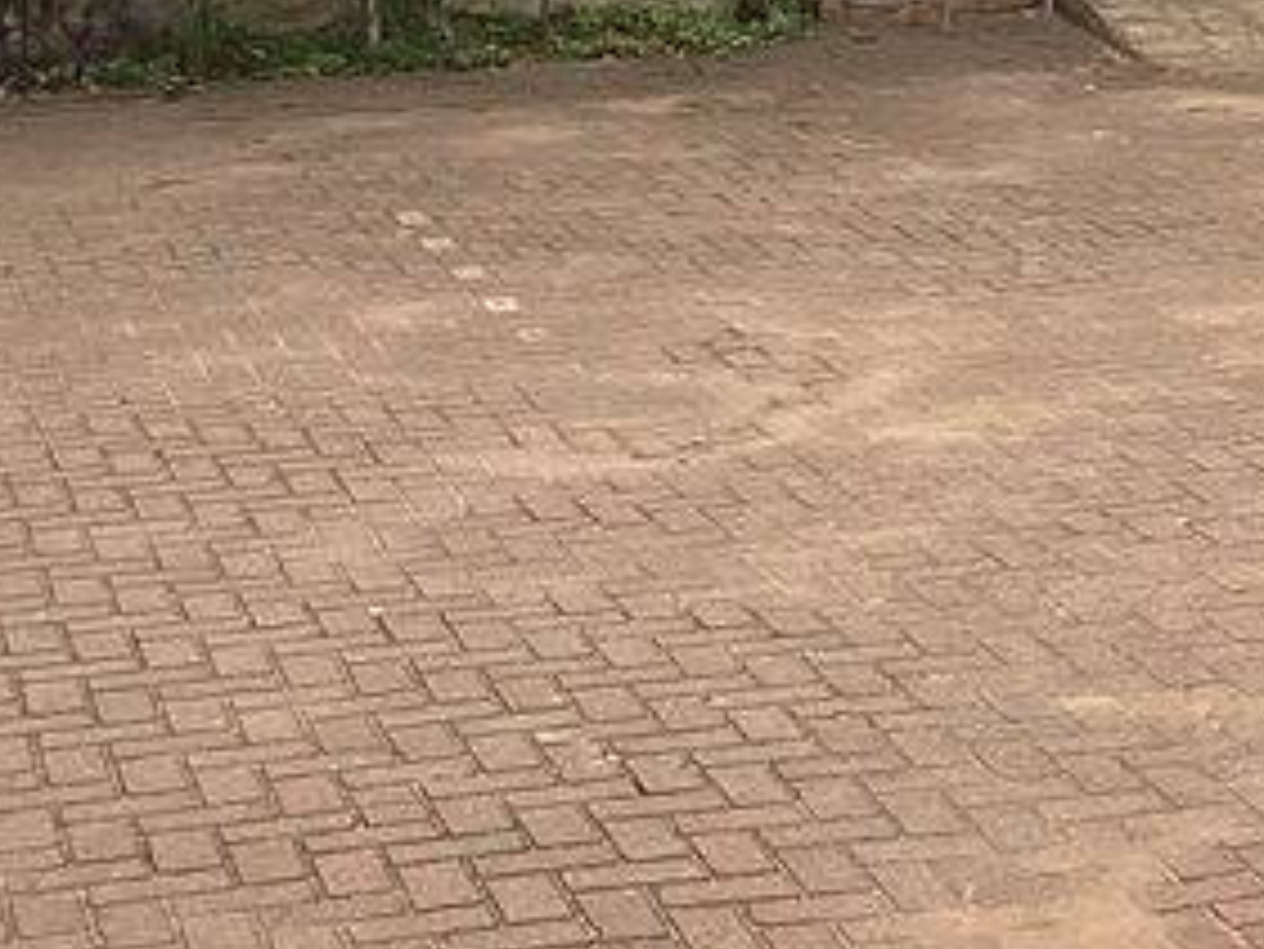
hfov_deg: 17.2
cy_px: -409
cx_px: 1080
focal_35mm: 113
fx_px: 4128
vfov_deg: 12.6
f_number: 2.4
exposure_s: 1/117
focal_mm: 3.3
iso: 25
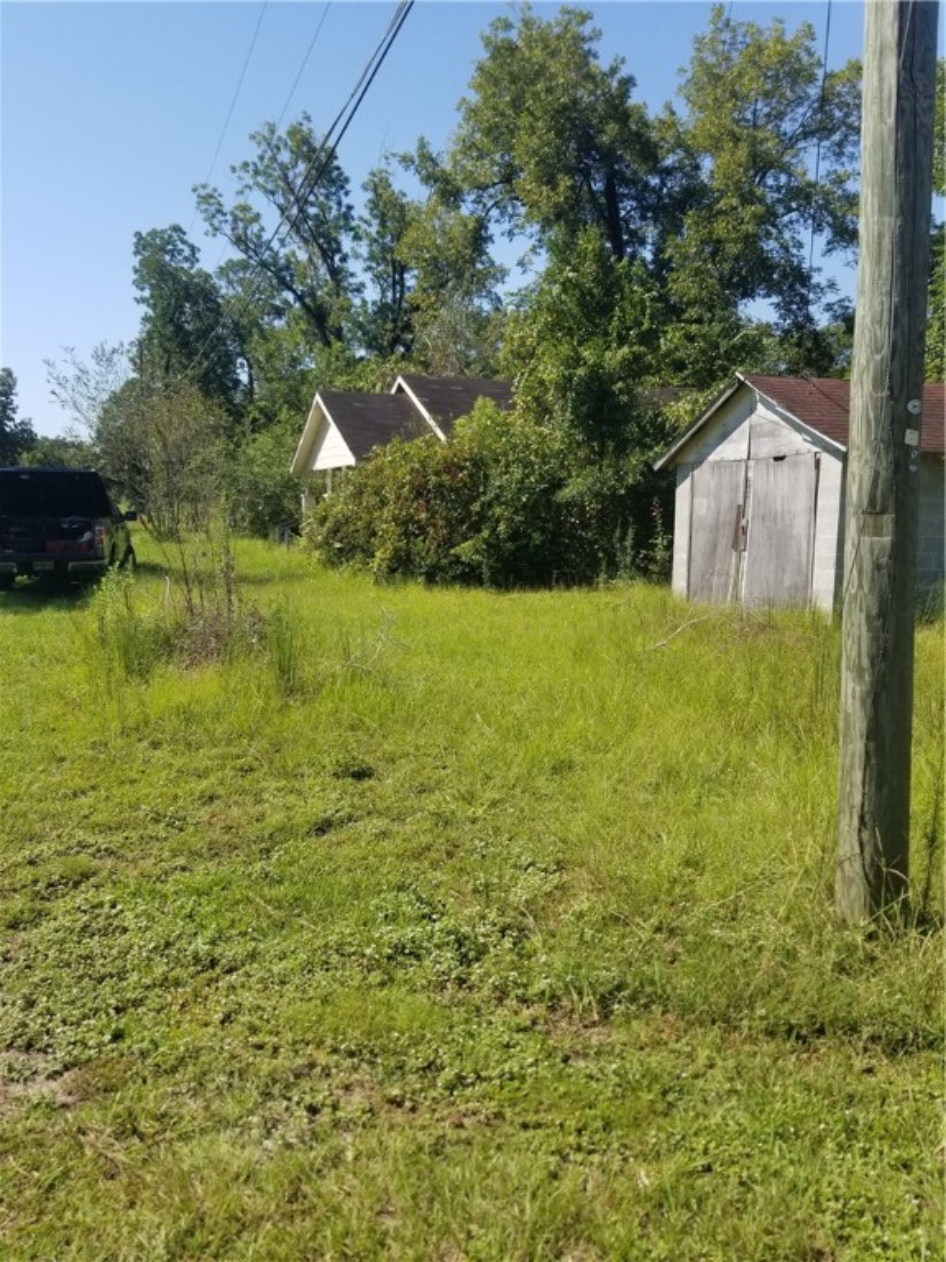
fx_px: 947
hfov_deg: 53.1
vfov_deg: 67.3
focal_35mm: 26
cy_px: 631
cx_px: 473
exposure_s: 1/1796
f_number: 1.7
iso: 50
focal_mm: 4.3
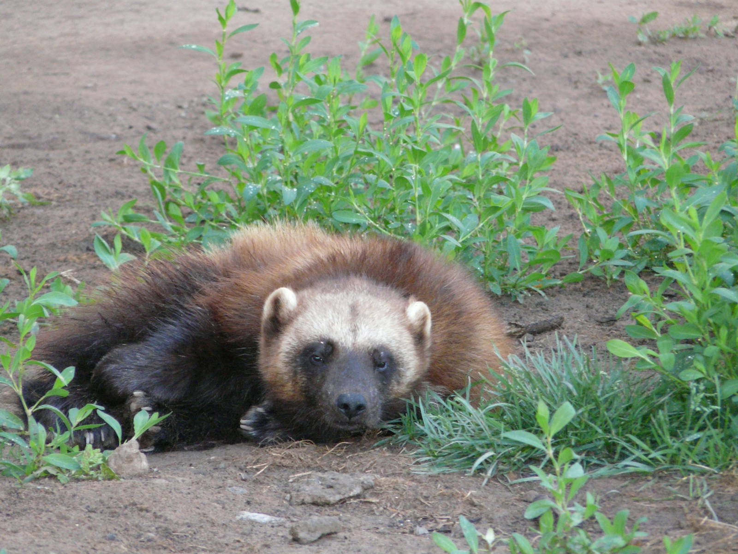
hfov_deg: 5.3
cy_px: 277
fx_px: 7974
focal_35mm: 374
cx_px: 369
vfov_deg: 4.0
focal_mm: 61.4
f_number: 3.6
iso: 400
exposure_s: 1/160
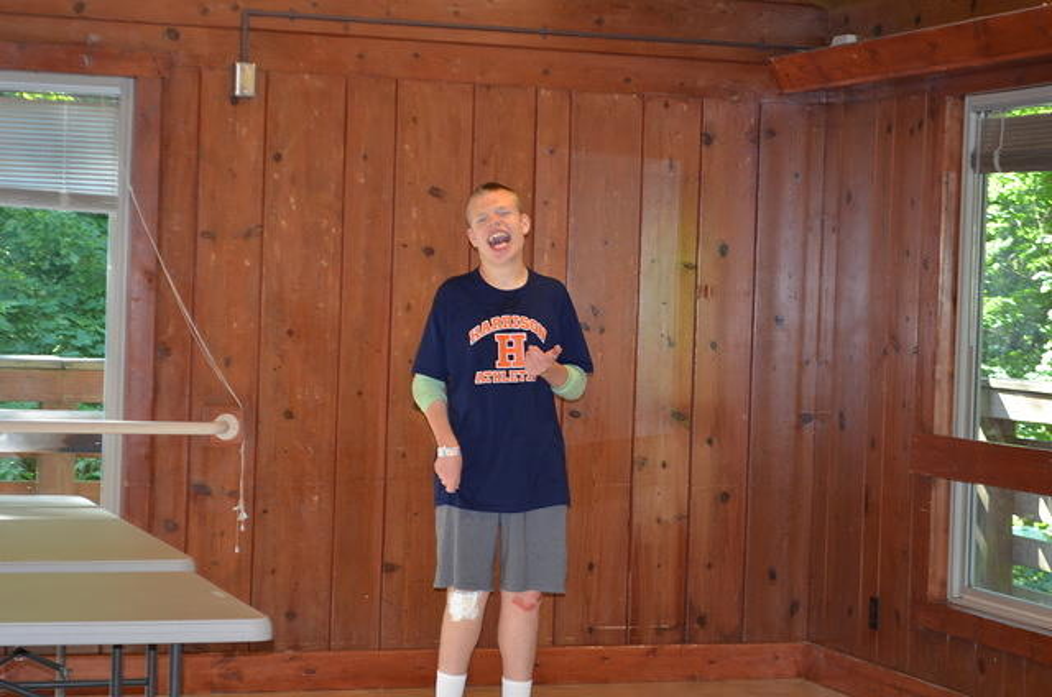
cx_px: 526
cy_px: 348
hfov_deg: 24.7
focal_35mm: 82
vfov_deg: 16.5
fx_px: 2406
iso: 800
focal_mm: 55
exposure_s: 1/60
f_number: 5.6
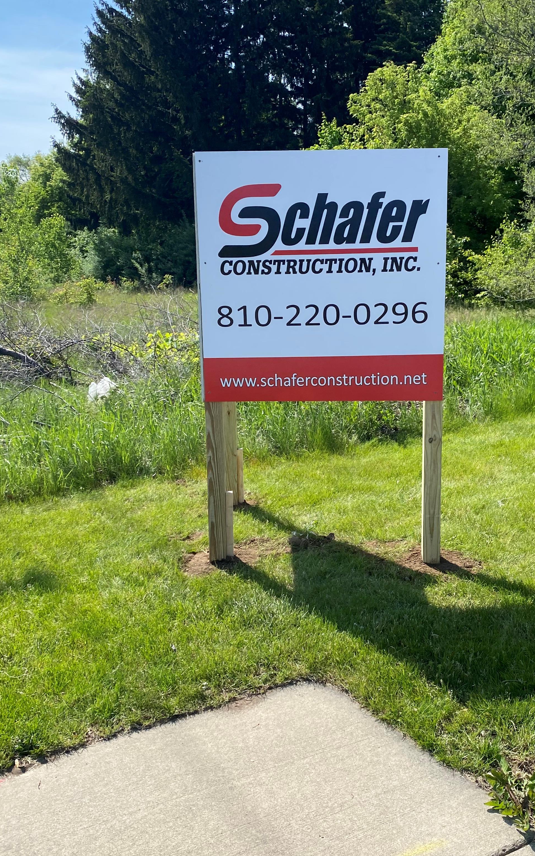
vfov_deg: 54.0
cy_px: 425
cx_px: 311
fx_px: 840
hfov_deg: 35.3
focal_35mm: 36
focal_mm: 4.25
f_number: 1.8
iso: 32
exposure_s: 1/1961
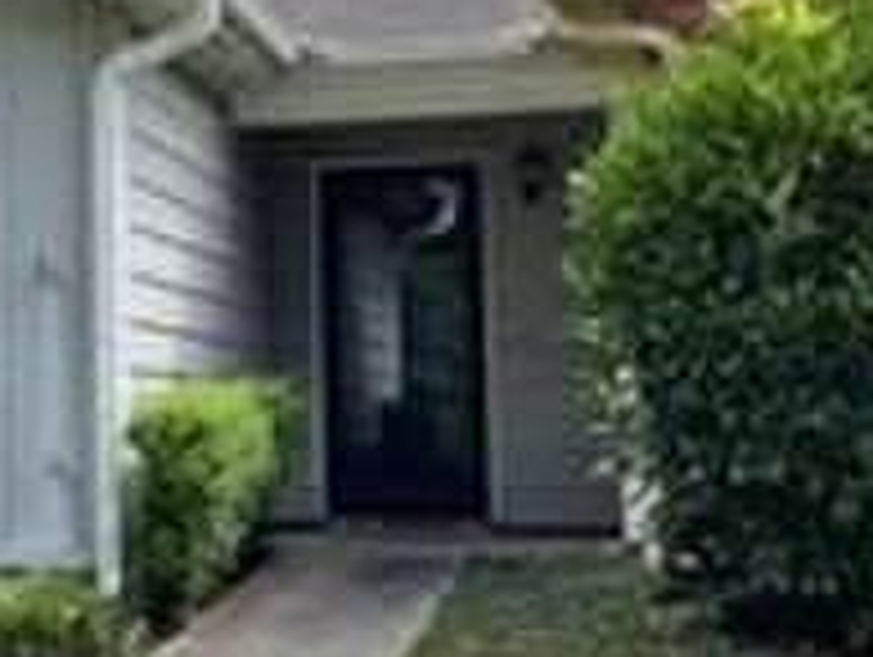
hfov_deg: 28.0
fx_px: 1692
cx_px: 104
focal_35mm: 67
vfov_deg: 22.0
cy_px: 286
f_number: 1.6
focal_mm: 4.2
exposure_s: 1/626
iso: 32
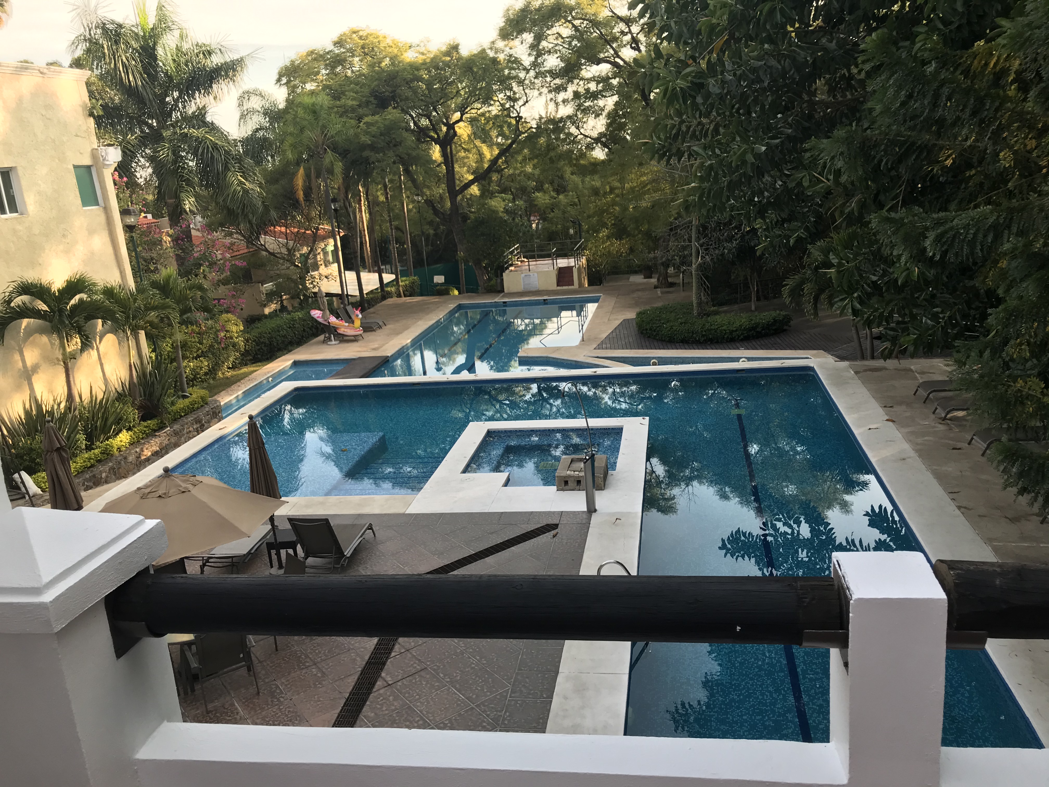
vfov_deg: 49.7
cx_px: 524
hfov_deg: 63.4
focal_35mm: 28
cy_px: 394
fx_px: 849
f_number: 1.8
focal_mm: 3.99
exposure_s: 1/262
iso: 20
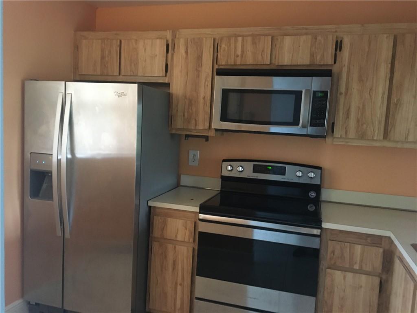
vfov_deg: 48.2
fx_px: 349
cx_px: 208
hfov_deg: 61.7
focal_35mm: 29
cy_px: 156
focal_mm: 4.15
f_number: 2.2
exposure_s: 1/15
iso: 250
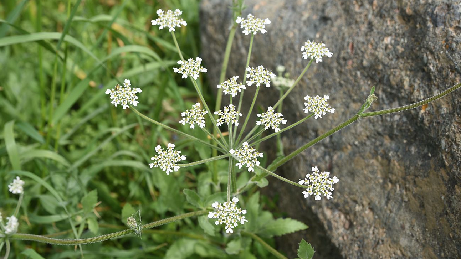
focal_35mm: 59
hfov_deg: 35.5
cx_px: 231
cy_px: 132
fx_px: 721
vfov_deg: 20.4
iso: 125
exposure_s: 1/200
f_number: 9
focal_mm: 56
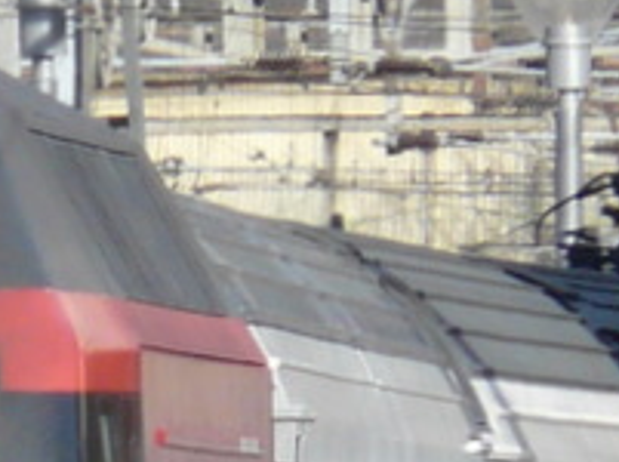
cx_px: 182
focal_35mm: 2463
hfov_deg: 0.8
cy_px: 585
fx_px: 43964
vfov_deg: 0.6
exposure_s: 1/250
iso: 100
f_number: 5.6
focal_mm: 81.1
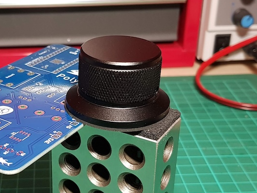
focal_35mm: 49
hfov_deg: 38.0
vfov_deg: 29.4
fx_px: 364
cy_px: 130
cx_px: 67
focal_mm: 4.2
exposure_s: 1/20
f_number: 1.7
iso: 200
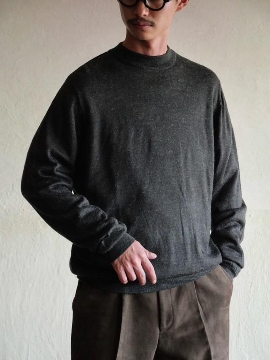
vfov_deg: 18.9
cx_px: 135
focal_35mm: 104
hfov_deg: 14.2
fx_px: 1081
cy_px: 180
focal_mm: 52
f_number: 4
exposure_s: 1/80
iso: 3200
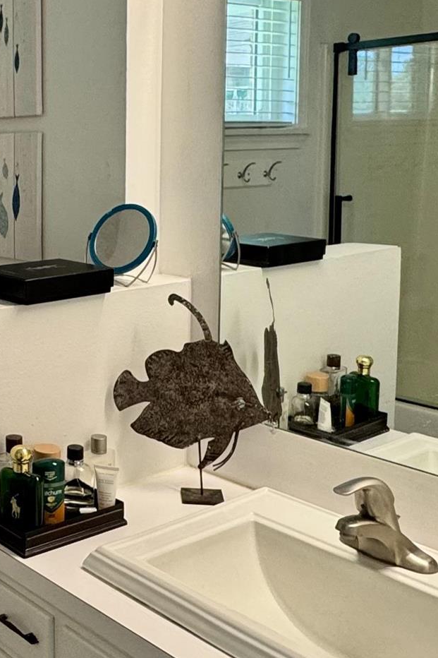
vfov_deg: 41.0
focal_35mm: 48
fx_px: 876
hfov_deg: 25.6
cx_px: -67
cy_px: 287
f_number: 2.2
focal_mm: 2.22
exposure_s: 1/120
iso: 200
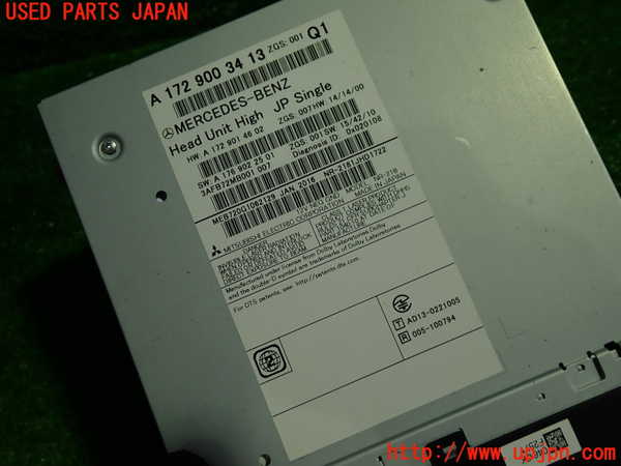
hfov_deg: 60.0
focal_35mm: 30
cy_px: 233
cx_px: 310
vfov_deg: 46.8
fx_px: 538
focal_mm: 5.4
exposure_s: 1/100
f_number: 2.3
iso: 100
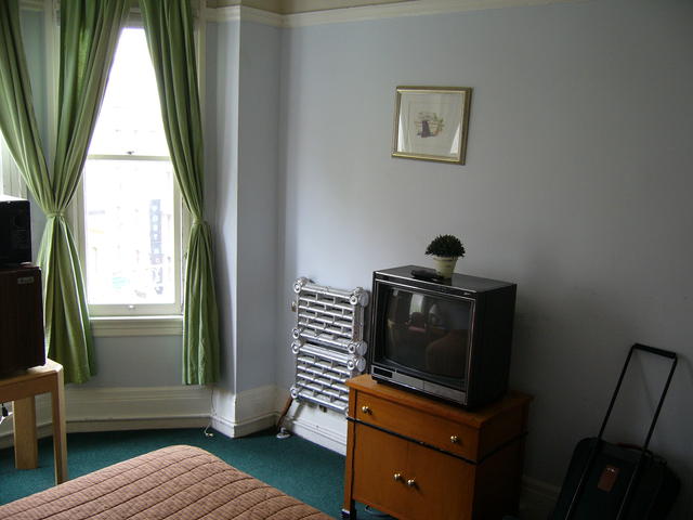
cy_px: 260
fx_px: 701
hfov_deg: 52.6
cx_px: 346
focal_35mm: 35
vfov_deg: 40.7
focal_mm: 5.8
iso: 100
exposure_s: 1/25
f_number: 2.8
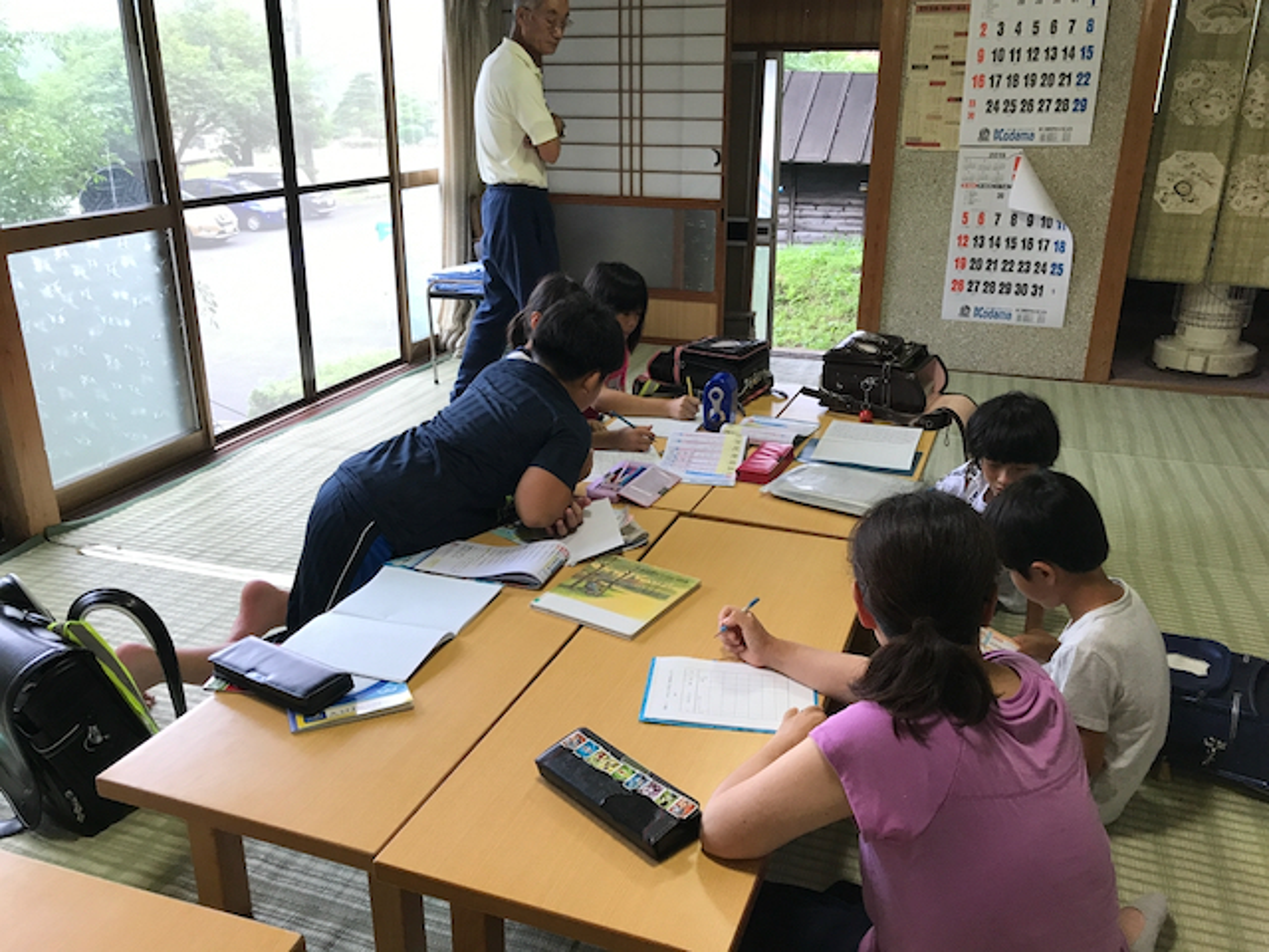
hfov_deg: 63.4
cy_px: 476
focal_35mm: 28
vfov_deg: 49.7
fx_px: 1026
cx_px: 634
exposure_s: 1/30
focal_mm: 3.99
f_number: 1.8
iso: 25
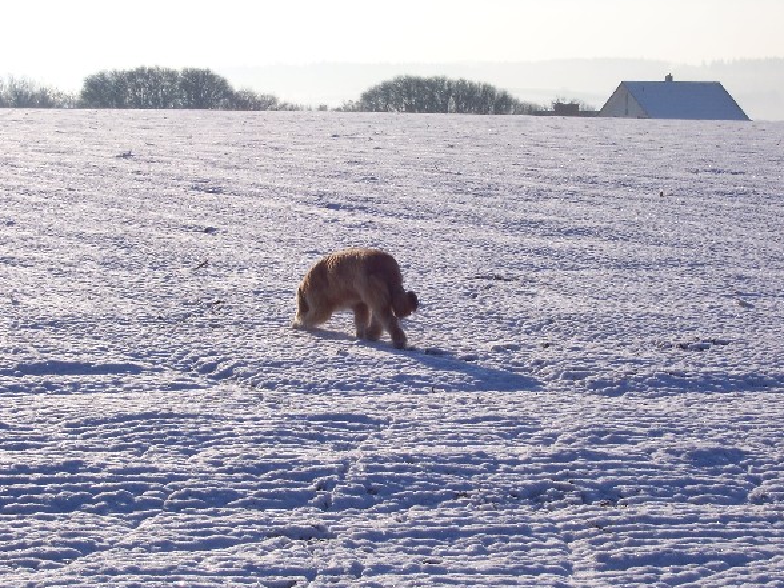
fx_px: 2355
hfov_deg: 18.9
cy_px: 291
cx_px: 397
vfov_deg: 14.2
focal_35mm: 104
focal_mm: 16.8
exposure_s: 1/350
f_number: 9.5
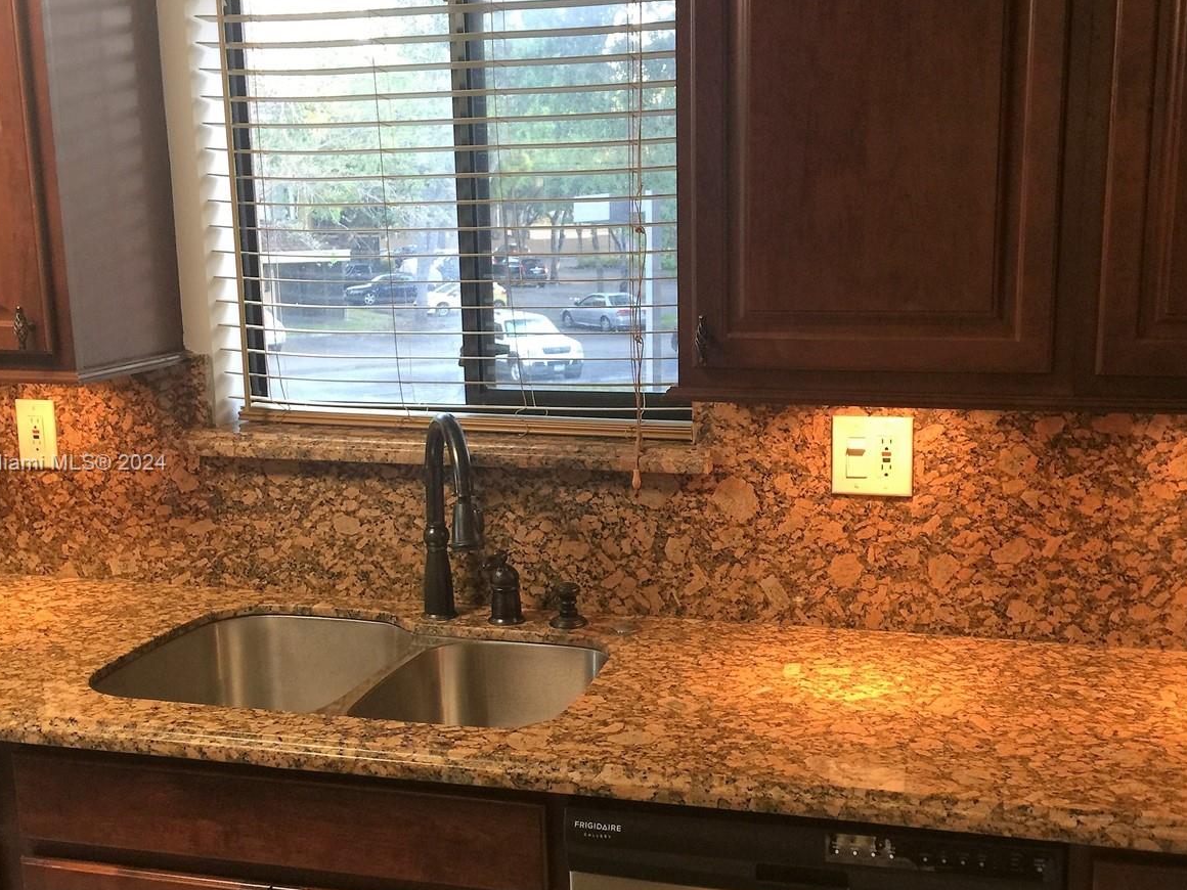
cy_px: 464
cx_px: 658
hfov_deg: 46.7
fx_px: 1372
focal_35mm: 40
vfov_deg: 36.0
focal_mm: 4.15
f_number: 2.2
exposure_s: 1/15
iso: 50
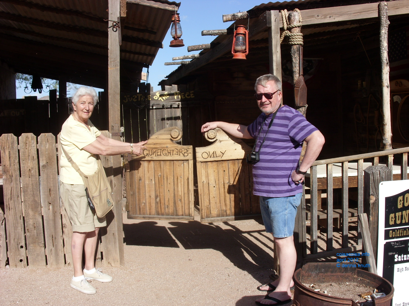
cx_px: 204
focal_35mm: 38
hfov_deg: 49.0
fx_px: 449
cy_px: 153
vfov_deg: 37.7
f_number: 4.9
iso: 50
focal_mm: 6.3
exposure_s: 1/402
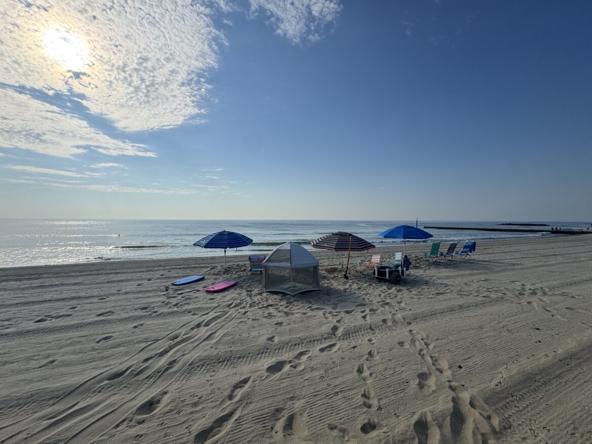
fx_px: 239
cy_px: 222
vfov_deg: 85.7
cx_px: 296
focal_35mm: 14
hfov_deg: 102.1
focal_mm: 2.22
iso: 32
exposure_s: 1/3717
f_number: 2.2
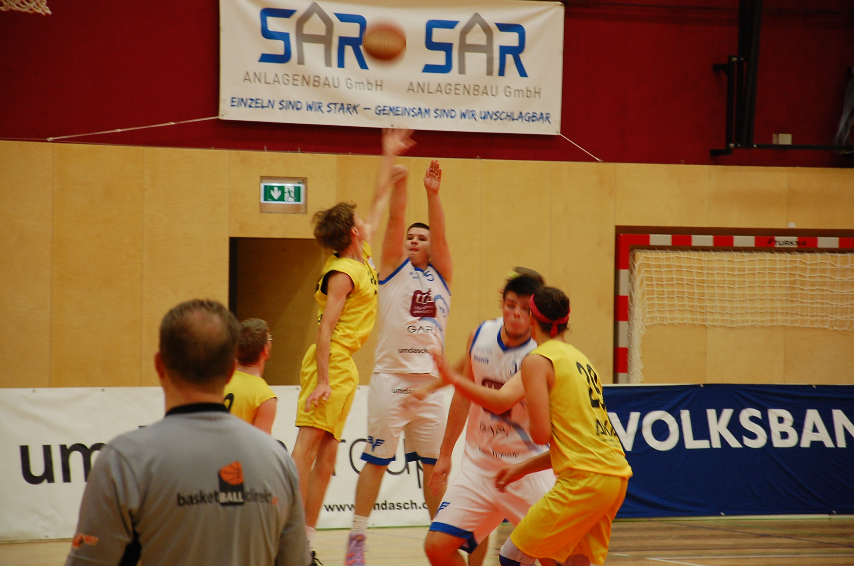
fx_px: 3730
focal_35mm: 158
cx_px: 427
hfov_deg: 13.1
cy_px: 283
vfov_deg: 8.7
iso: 800
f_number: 5.6
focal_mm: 105
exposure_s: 1/80
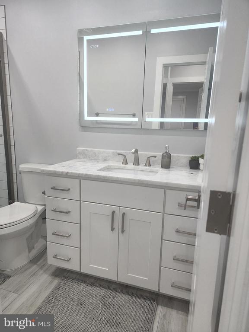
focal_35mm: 23
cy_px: 166
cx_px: 124
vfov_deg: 73.9
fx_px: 221
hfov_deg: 58.9
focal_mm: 6.4
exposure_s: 1/120
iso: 200
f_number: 1.8
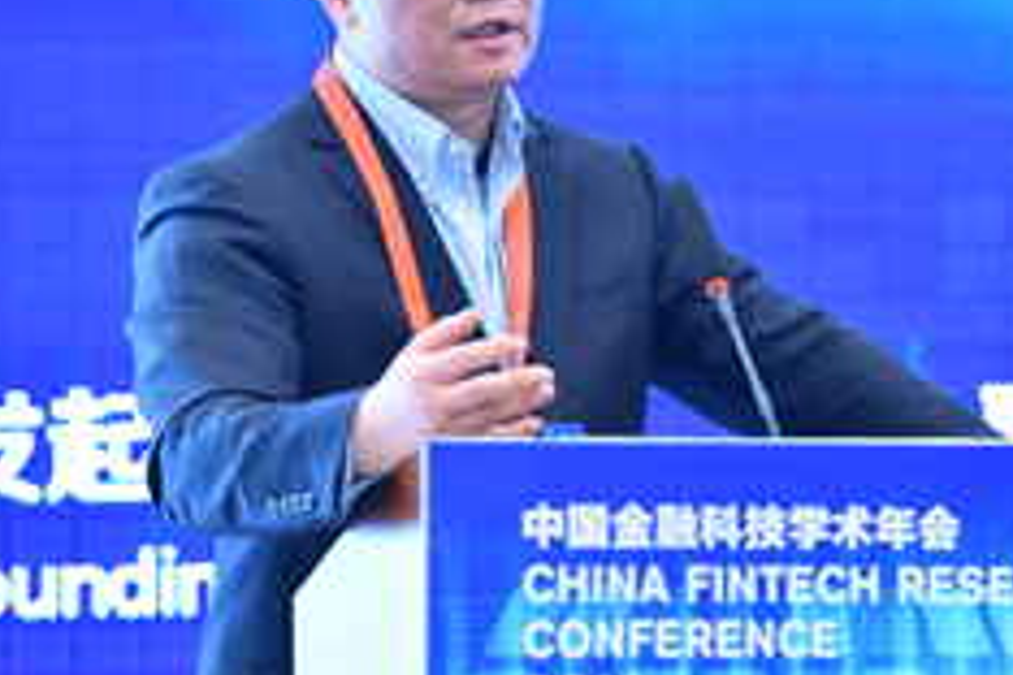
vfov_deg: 4.6
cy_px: 197
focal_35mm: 299
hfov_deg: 6.9
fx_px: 8413
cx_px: 747
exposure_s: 1/125
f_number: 3.2
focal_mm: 165
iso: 2500
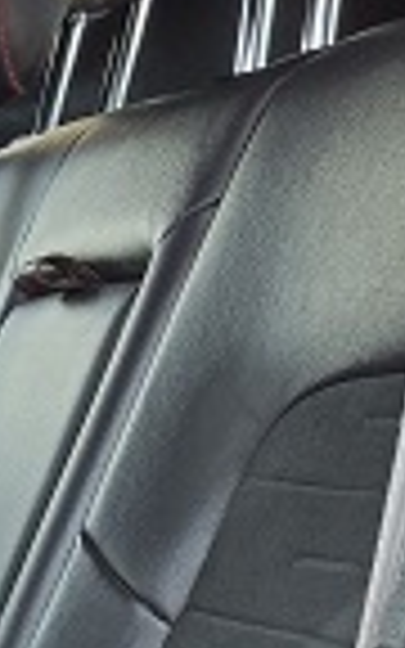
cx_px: -524
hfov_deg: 7.4
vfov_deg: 12.0
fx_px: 2932
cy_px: 972
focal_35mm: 166
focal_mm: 4.7
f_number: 1.7
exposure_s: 1/100
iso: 80
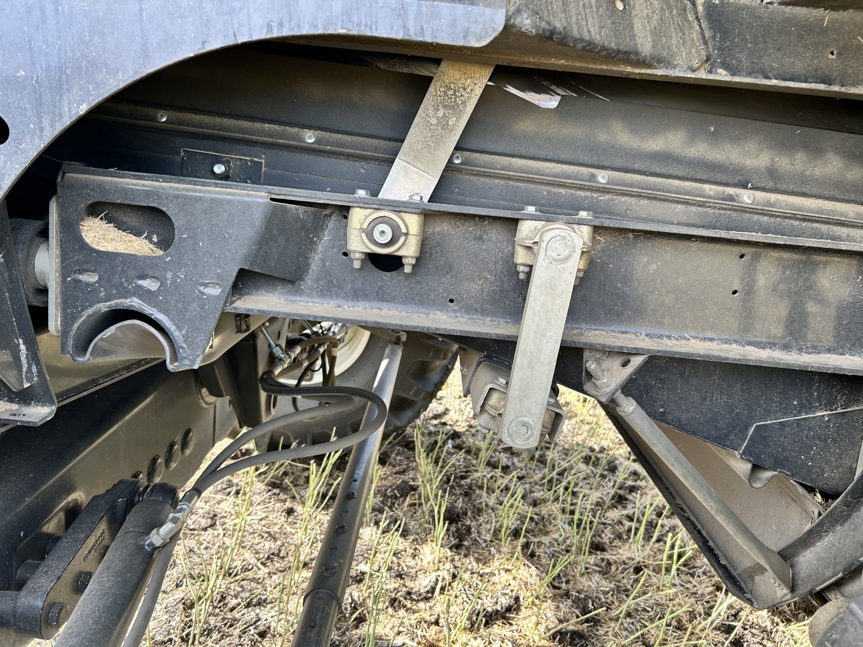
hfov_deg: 67.3
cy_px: 324
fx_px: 648
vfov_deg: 53.1
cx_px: 432
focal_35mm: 26
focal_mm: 5.7
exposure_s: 1/172
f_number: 1.5
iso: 40
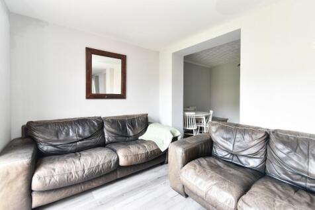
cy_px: 105
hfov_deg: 100.4
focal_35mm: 15
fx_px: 131
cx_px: 158
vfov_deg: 77.3
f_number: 9
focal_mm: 10
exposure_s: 1/2
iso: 200
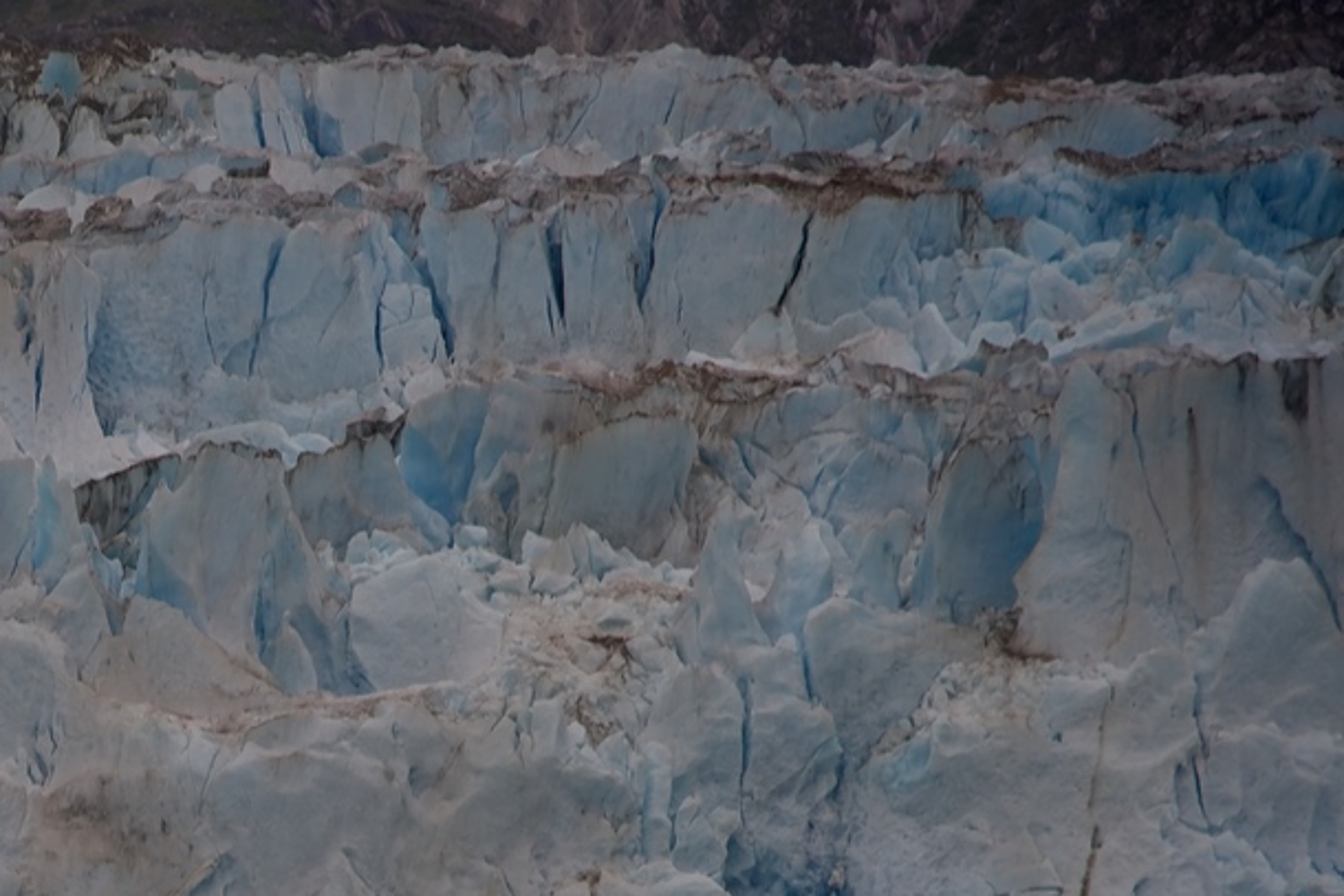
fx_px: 9410
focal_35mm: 252
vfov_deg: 5.4
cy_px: 889
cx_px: 108
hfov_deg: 8.1
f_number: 4
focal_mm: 120
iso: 110
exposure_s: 1/250
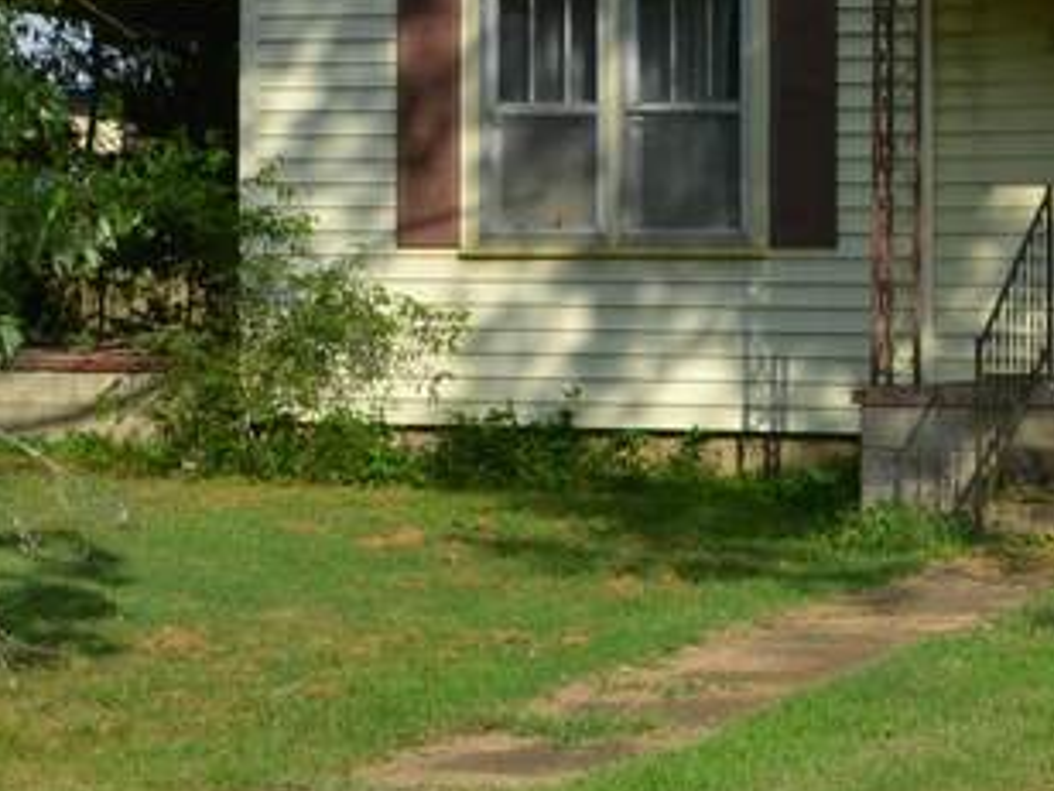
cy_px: 132
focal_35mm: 108
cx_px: 1191
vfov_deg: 13.6
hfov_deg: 17.5
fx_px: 3288
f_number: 8
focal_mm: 18
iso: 100
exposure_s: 1/250
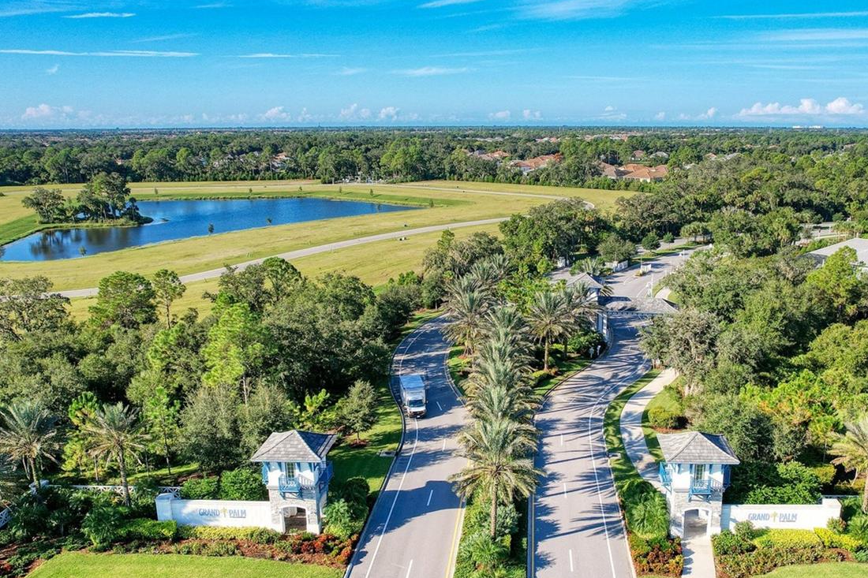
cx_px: 505
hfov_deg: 58.4
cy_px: 337
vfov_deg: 41.0
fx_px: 771
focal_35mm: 32
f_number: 2.8
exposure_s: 1/2000
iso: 100
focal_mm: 8.4
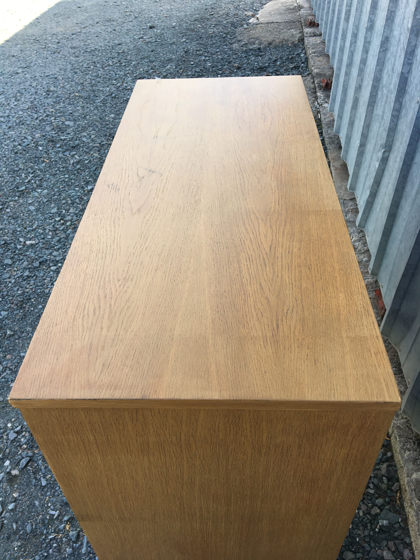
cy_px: 280
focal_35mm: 29
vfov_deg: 61.7
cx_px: 210
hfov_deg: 48.2
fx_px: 469
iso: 25
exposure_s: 1/381
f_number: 2.2
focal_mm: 4.15
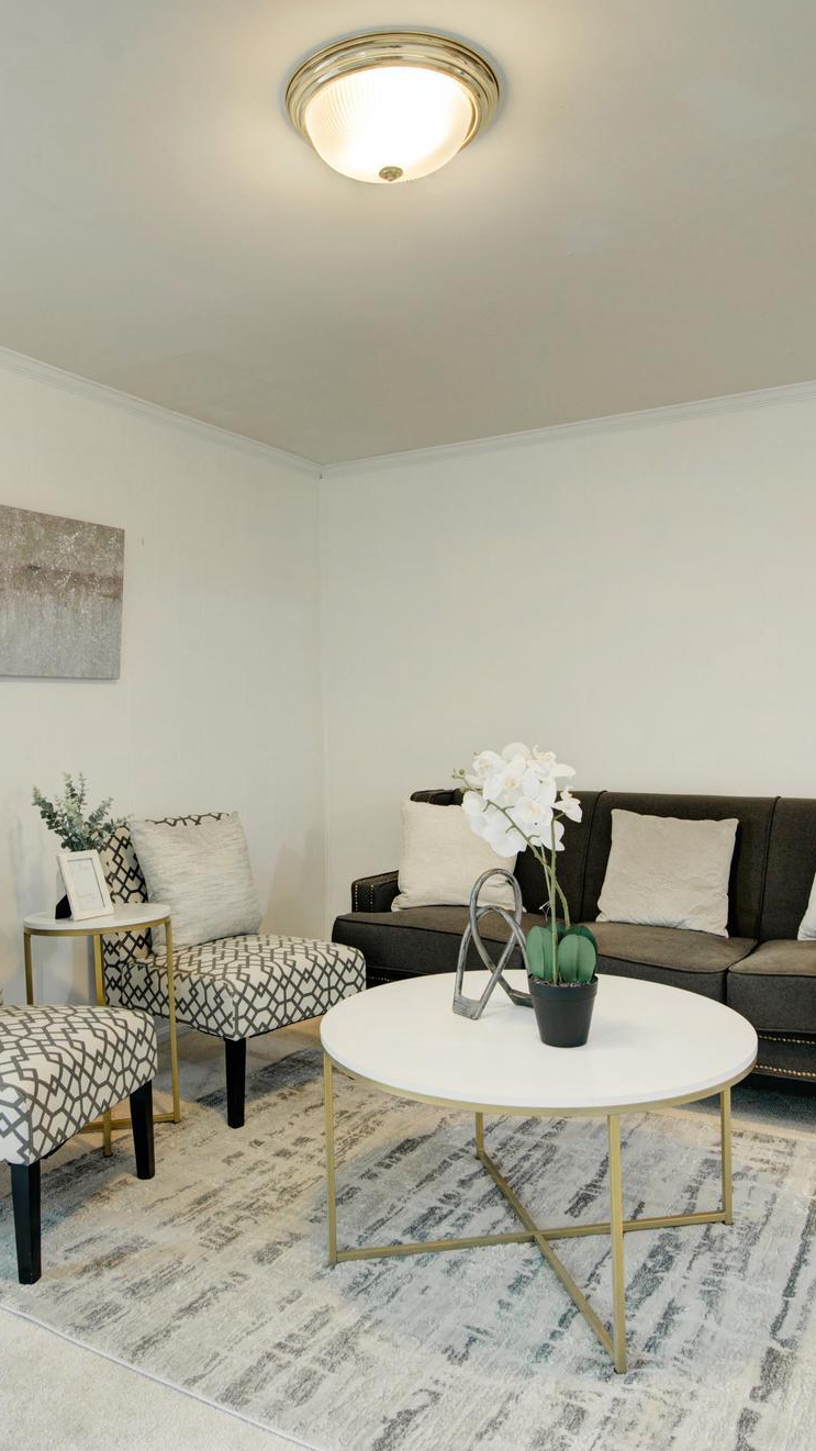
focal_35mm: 26
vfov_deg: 71.9
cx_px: 338
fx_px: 1000
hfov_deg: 44.2
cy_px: 712
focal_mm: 16
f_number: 5.6
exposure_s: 1/2.5
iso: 100
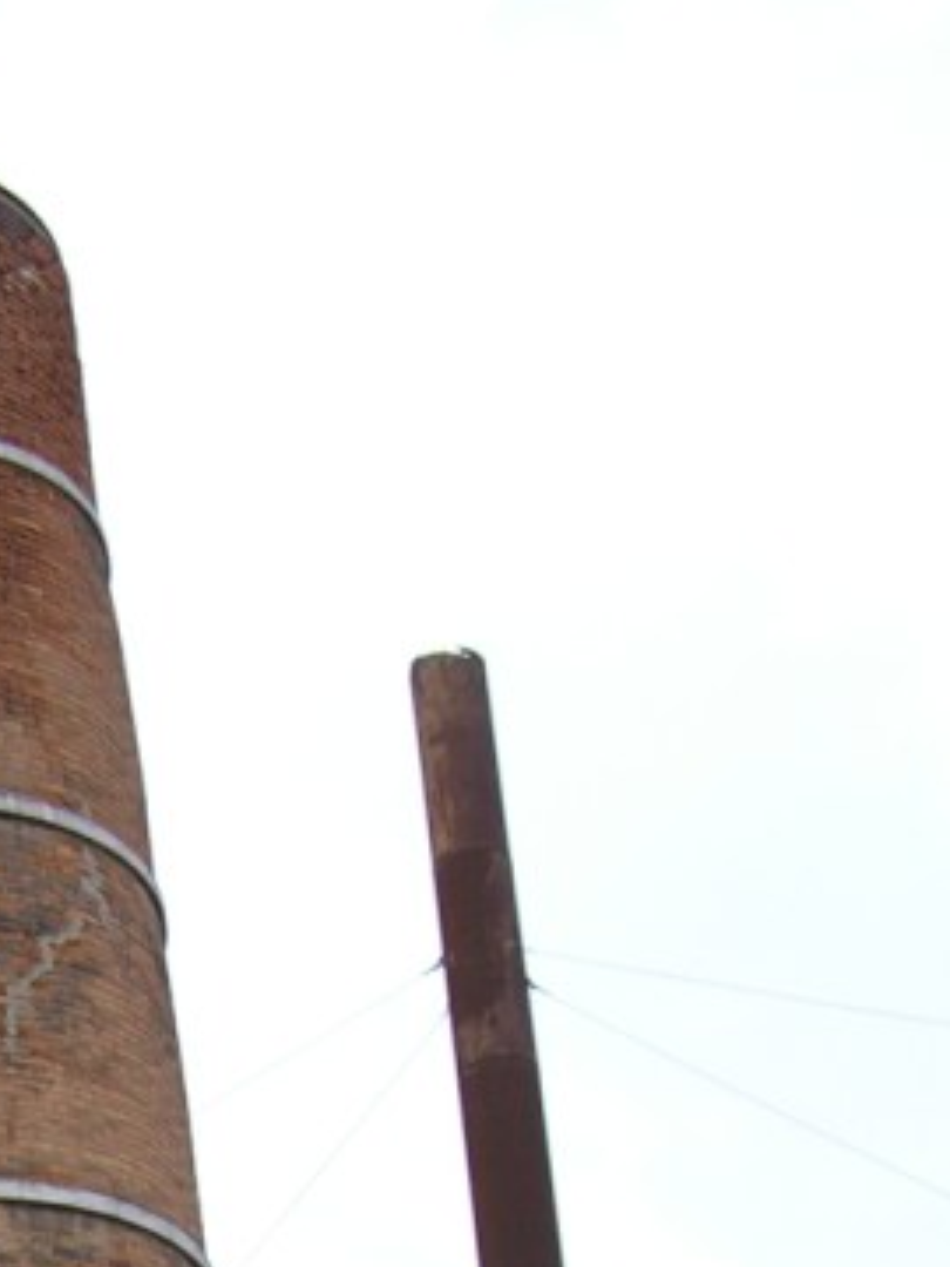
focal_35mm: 108
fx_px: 3952
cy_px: 1767
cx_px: -106
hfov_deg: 13.4
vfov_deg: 16.9
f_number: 2.7
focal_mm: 6.2
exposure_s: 1/250
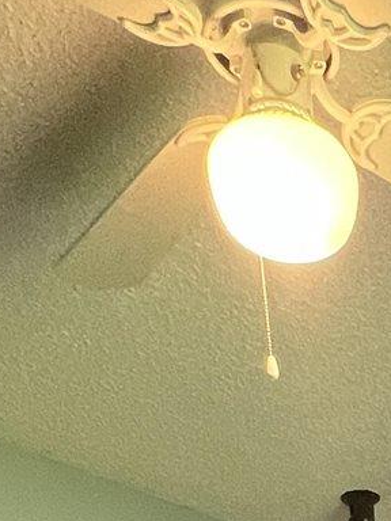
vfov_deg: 14.5
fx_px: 1175
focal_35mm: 78
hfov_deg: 16.9
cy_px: 1285
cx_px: 612
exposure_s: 1/120
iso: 125
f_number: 1.8
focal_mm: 1.57
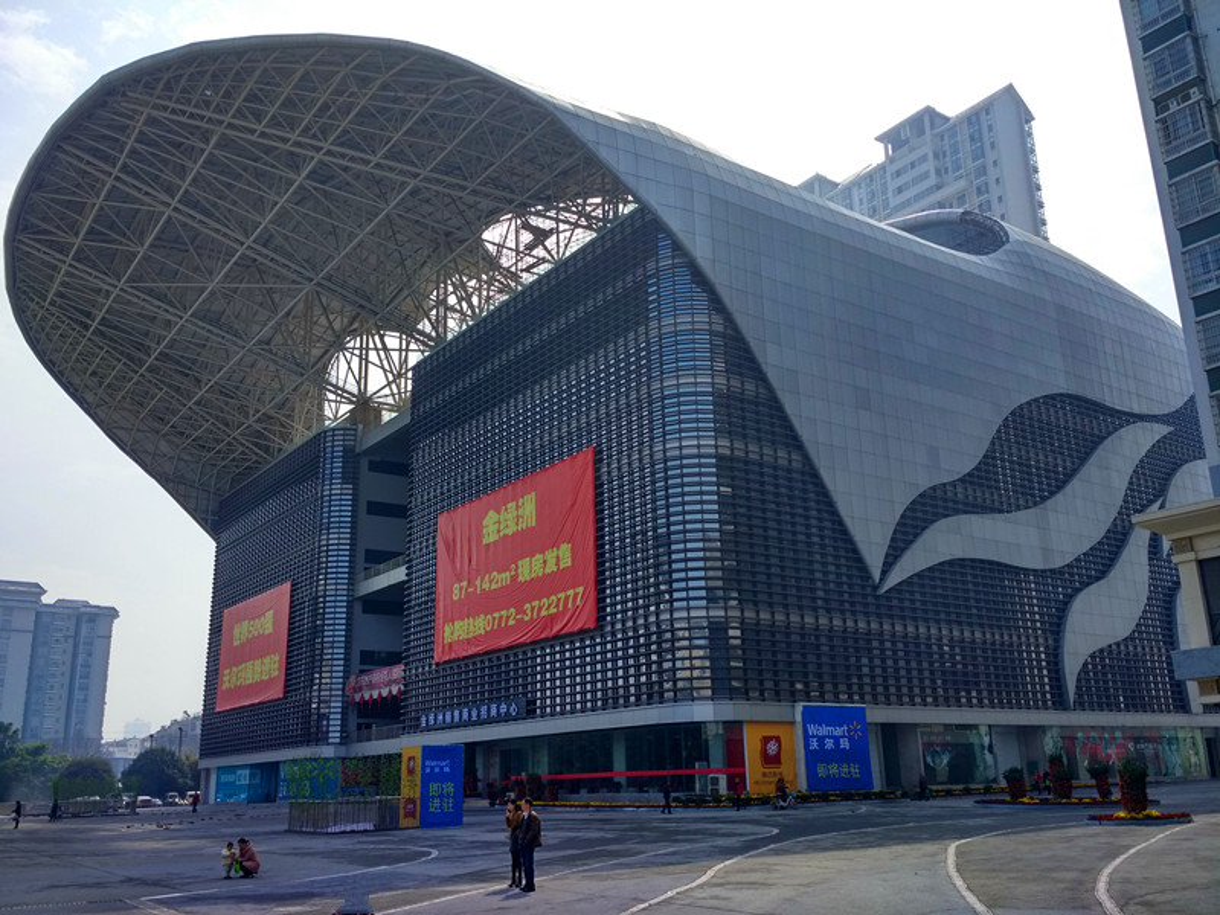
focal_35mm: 30
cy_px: 458
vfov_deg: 46.8
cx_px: 610
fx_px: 1057
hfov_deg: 60.0
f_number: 2
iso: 101
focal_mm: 4.12
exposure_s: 1/1110
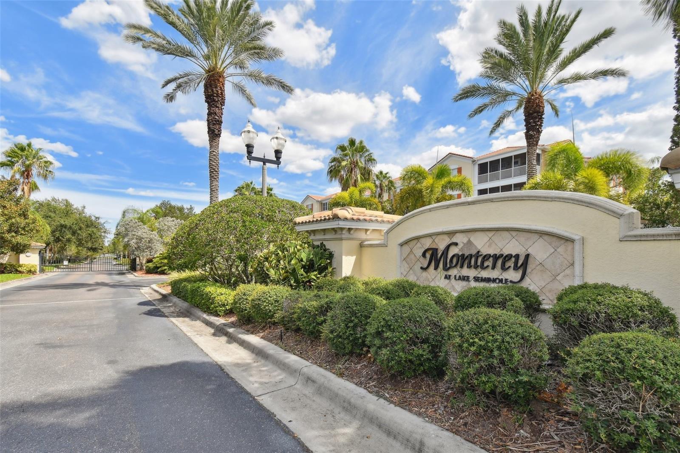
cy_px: 226
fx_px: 302
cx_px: 340
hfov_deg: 96.7
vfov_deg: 73.7
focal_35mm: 16
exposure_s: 1/500
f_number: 8
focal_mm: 11
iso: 100
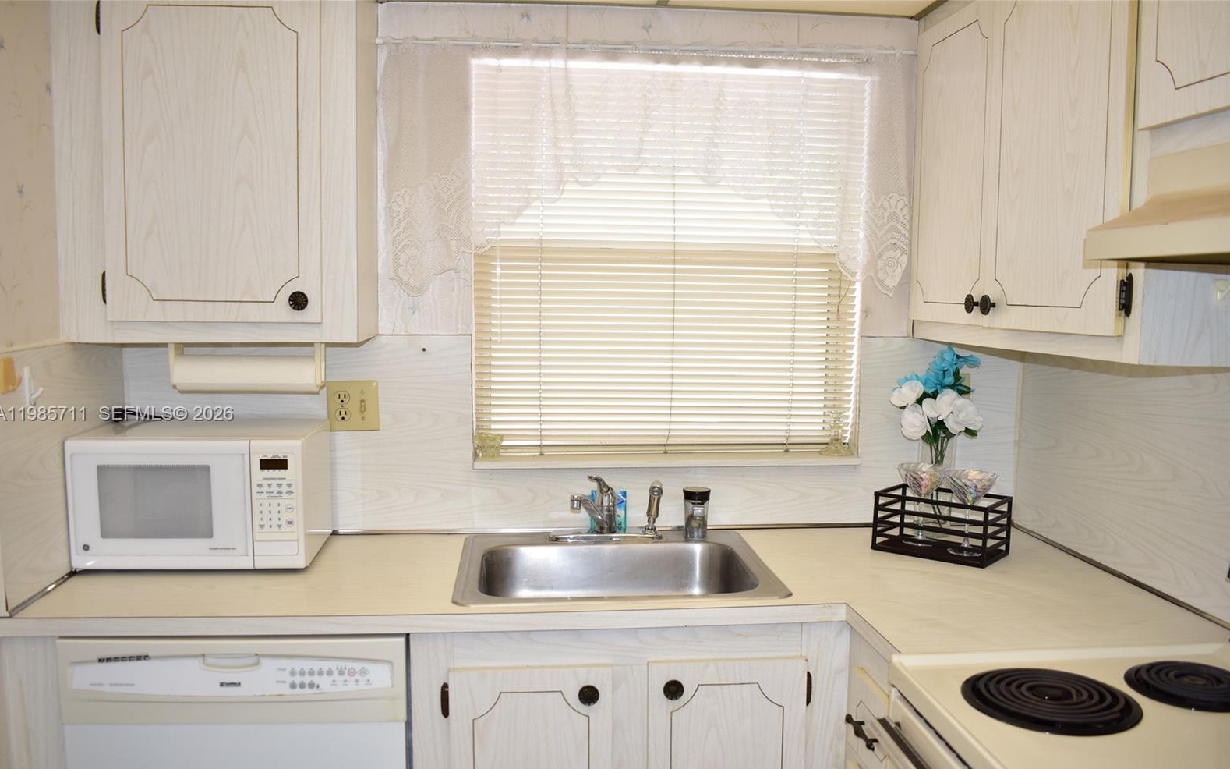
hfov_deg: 61.2
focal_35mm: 31
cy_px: 415
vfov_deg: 40.6
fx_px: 1039
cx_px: 614
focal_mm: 20
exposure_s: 1/60
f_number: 3.5
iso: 250
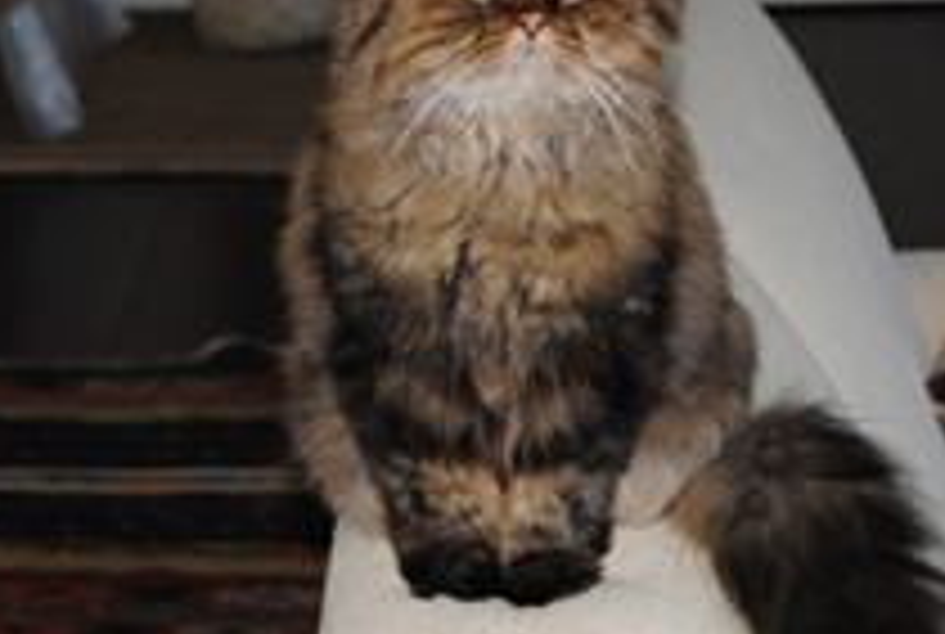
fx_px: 4209
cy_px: 90
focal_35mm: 160
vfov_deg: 8.6
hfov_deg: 12.8
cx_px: 515
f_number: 5.6
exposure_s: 1/60
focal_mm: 50
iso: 200
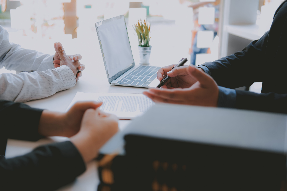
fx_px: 423
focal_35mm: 53
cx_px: 144
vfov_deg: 25.5
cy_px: 96
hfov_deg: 37.5
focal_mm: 35
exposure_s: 1/125
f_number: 2
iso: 200
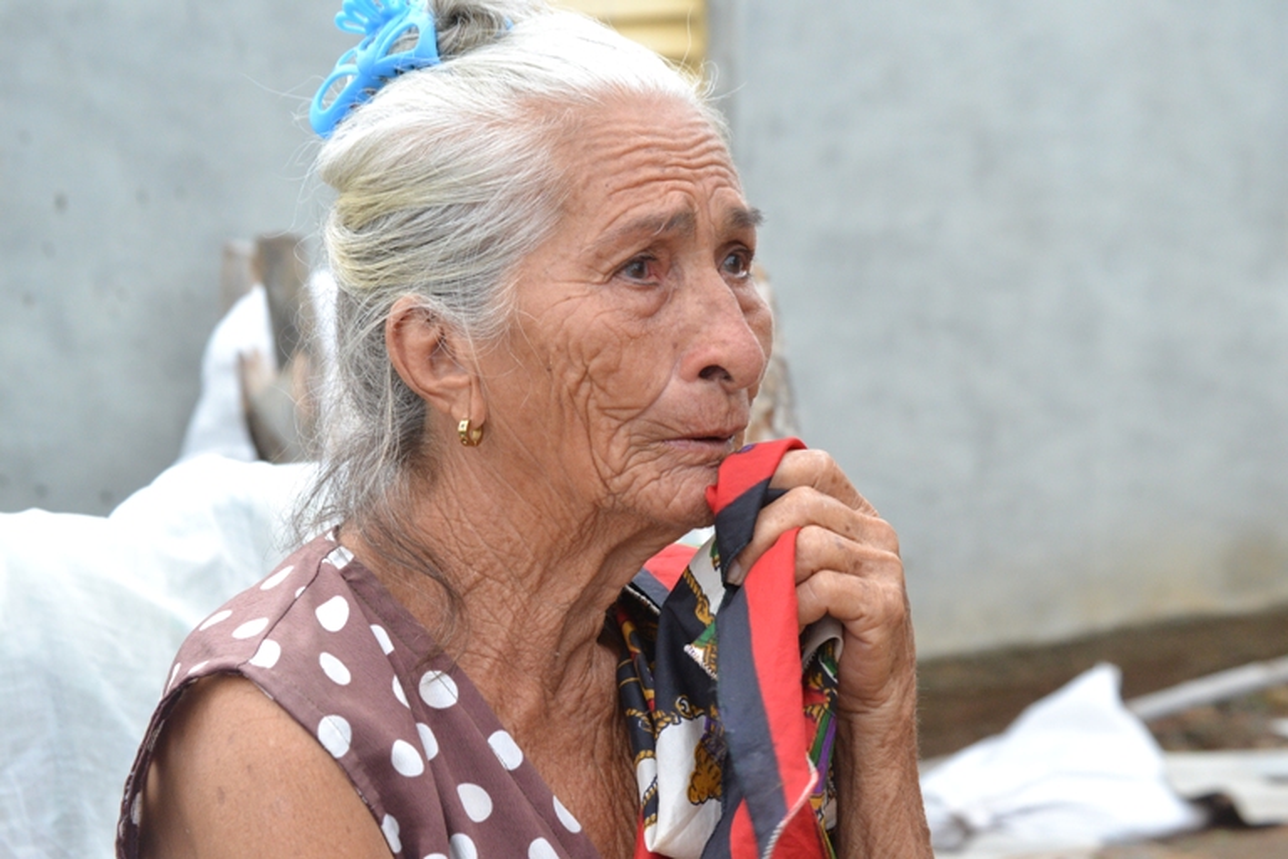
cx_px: 644
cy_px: 430
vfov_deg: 16.6
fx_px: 2951
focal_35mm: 82
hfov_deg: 24.6
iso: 1600
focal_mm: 55
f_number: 8
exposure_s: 1/250
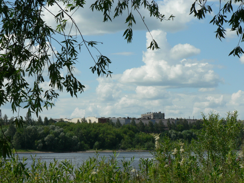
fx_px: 768
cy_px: 92
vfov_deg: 13.6
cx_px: 122
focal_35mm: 109
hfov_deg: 18.0
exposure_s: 1/800
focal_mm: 18.2
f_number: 5.6
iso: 80
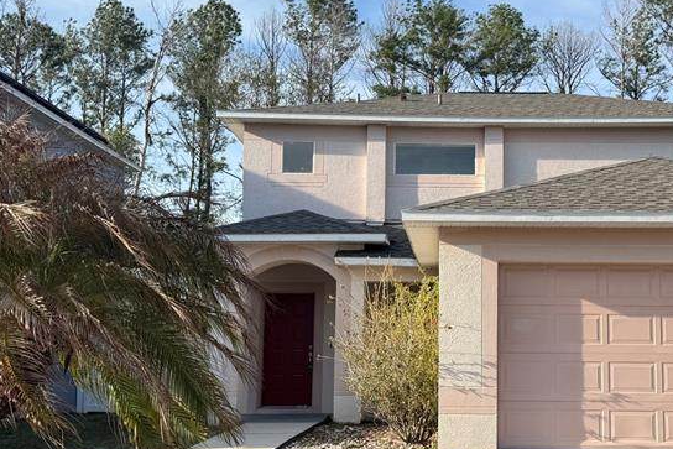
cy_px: 265
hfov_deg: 41.1
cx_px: 471
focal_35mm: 47
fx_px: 879
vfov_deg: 28.6
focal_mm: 6.76
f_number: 1.78
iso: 80
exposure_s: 1/2604
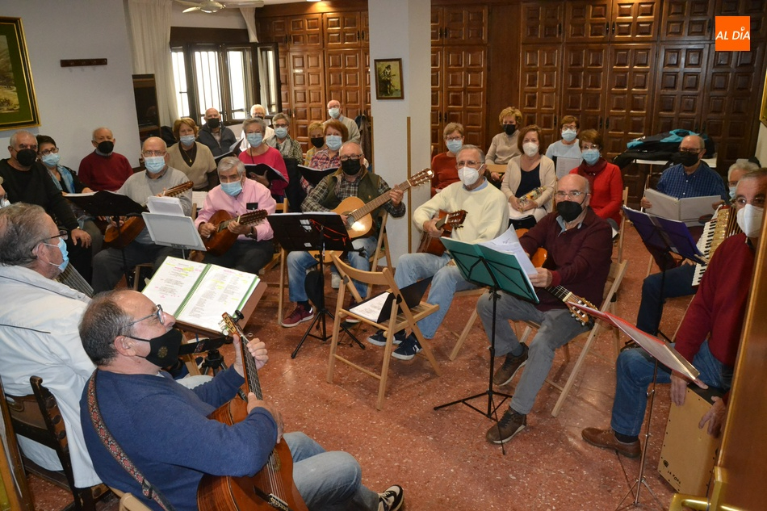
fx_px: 575
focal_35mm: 27
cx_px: 384
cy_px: 256
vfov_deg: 47.9
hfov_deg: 67.4
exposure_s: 1/160
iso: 3200
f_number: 7.1
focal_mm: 18
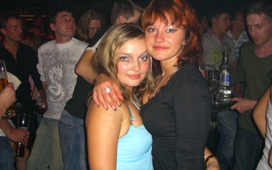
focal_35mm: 41
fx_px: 304
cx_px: 136
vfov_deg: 31.1
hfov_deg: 48.2
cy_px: 67
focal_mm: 7.9
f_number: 2.8
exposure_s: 1/60
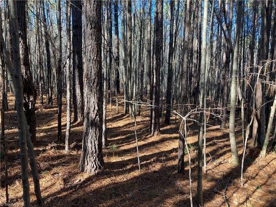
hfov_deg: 63.4
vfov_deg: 49.7
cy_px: 104
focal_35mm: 28
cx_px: 138
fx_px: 223
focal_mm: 3.99
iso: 32
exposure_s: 1/120
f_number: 1.8
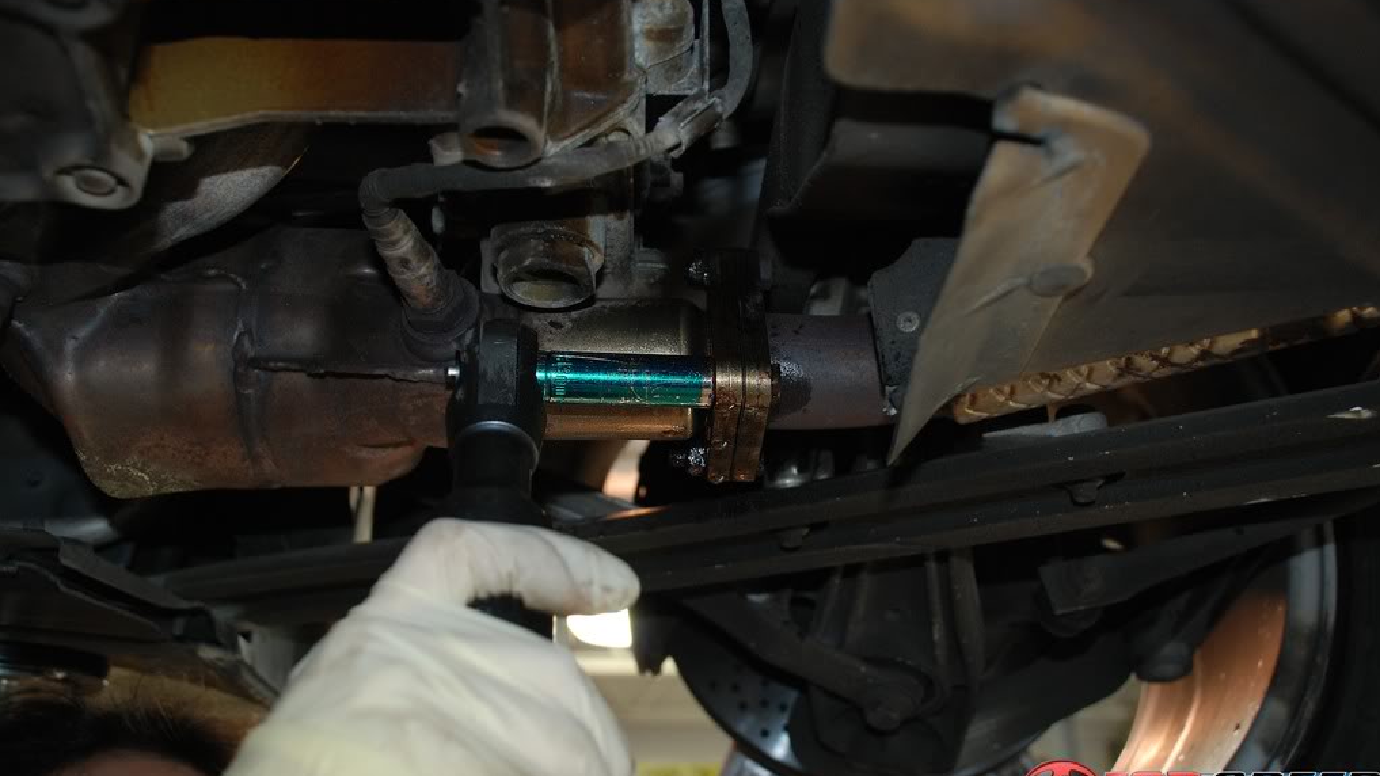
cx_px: 693
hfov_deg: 52.8
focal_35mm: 38
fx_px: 1390
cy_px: 381
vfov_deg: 31.2
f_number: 4
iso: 400
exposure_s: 1/50
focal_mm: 24
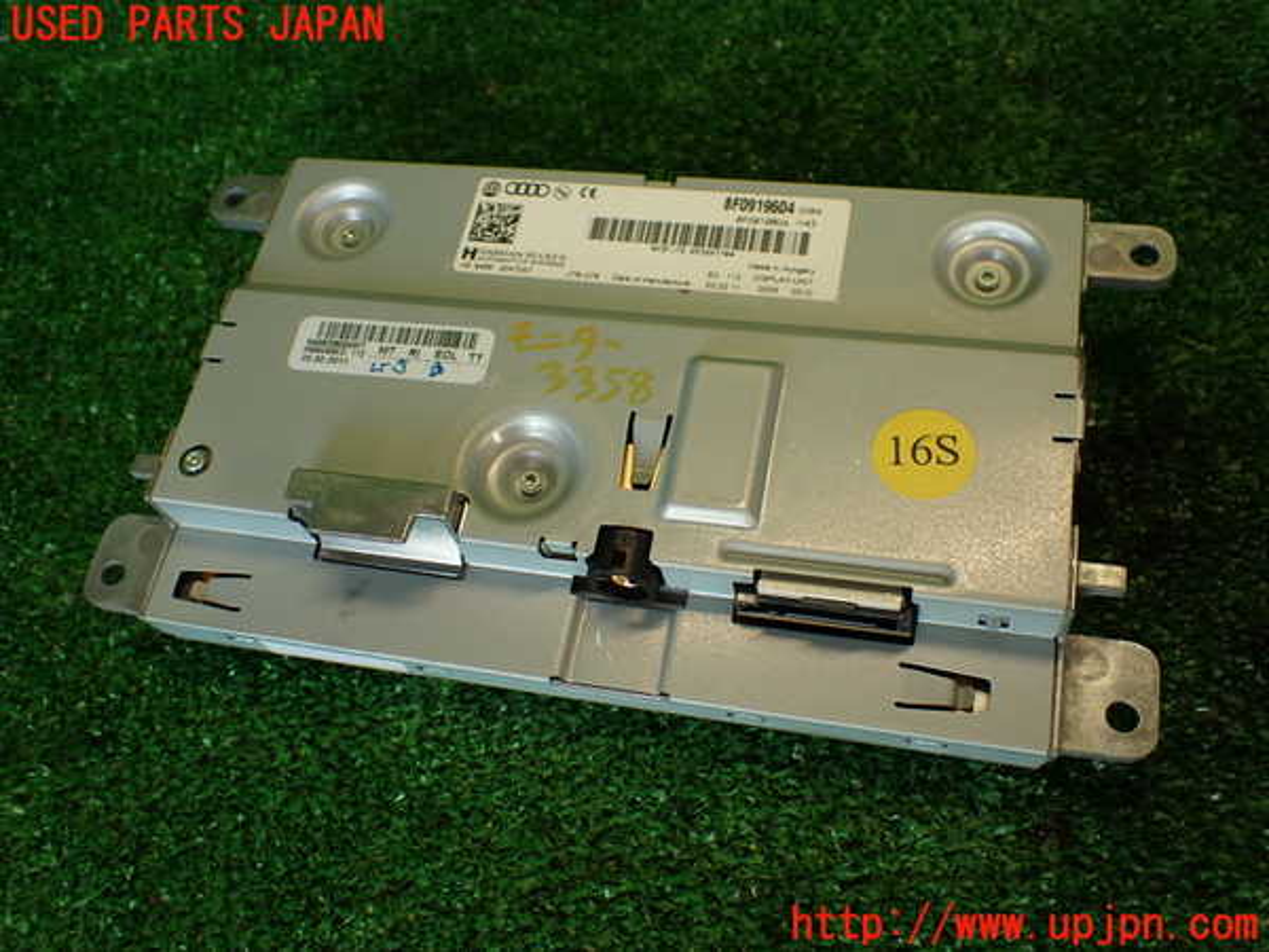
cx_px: 634
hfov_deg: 56.8
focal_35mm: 32
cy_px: 476
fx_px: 1173
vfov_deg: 44.2
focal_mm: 5.79
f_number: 2.4
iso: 100
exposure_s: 1/60
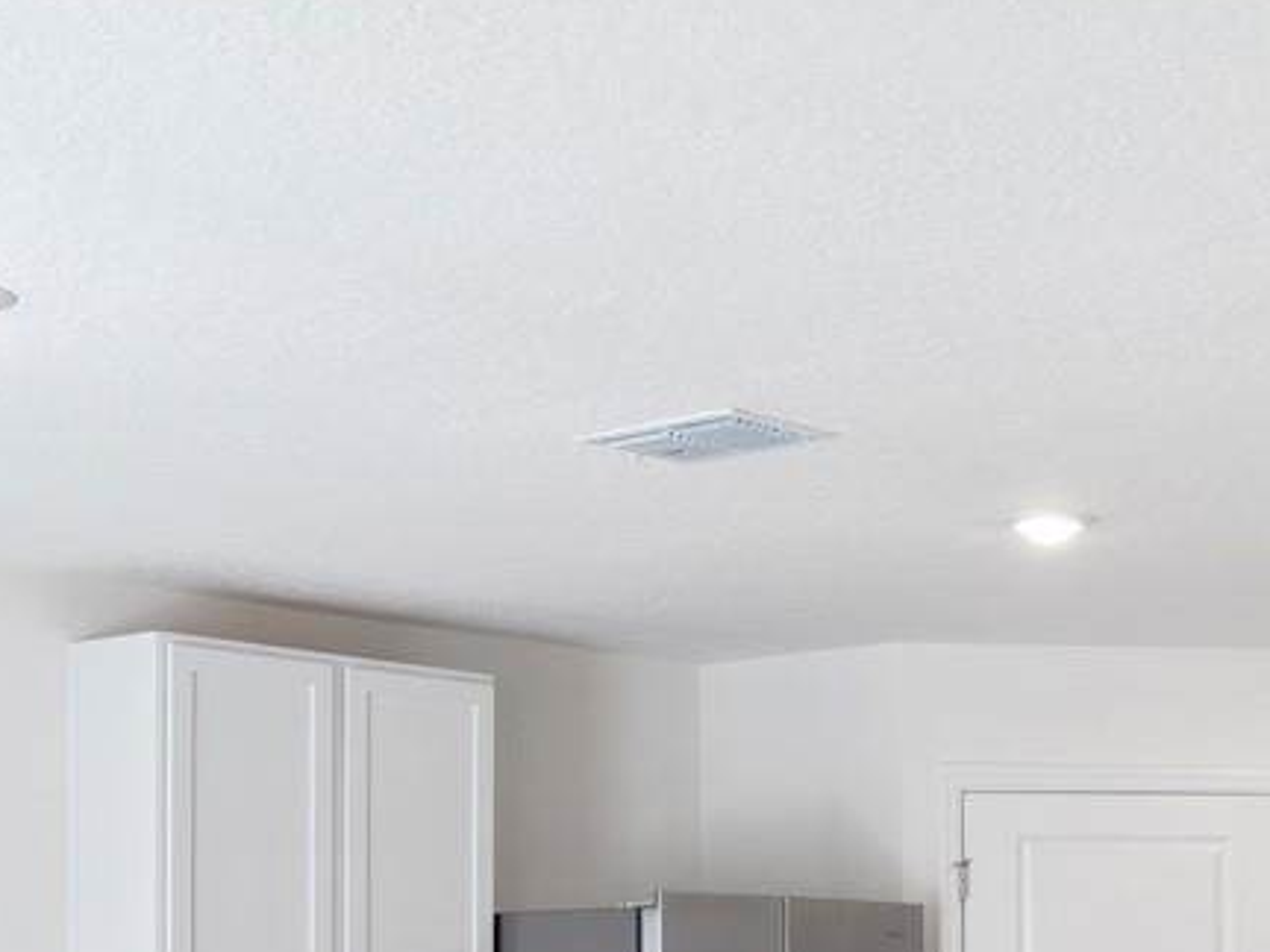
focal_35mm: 74
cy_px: 1067
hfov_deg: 26.0
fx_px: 2715
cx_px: 973
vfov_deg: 19.0
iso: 1000
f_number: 6.3
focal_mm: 10
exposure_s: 1/60
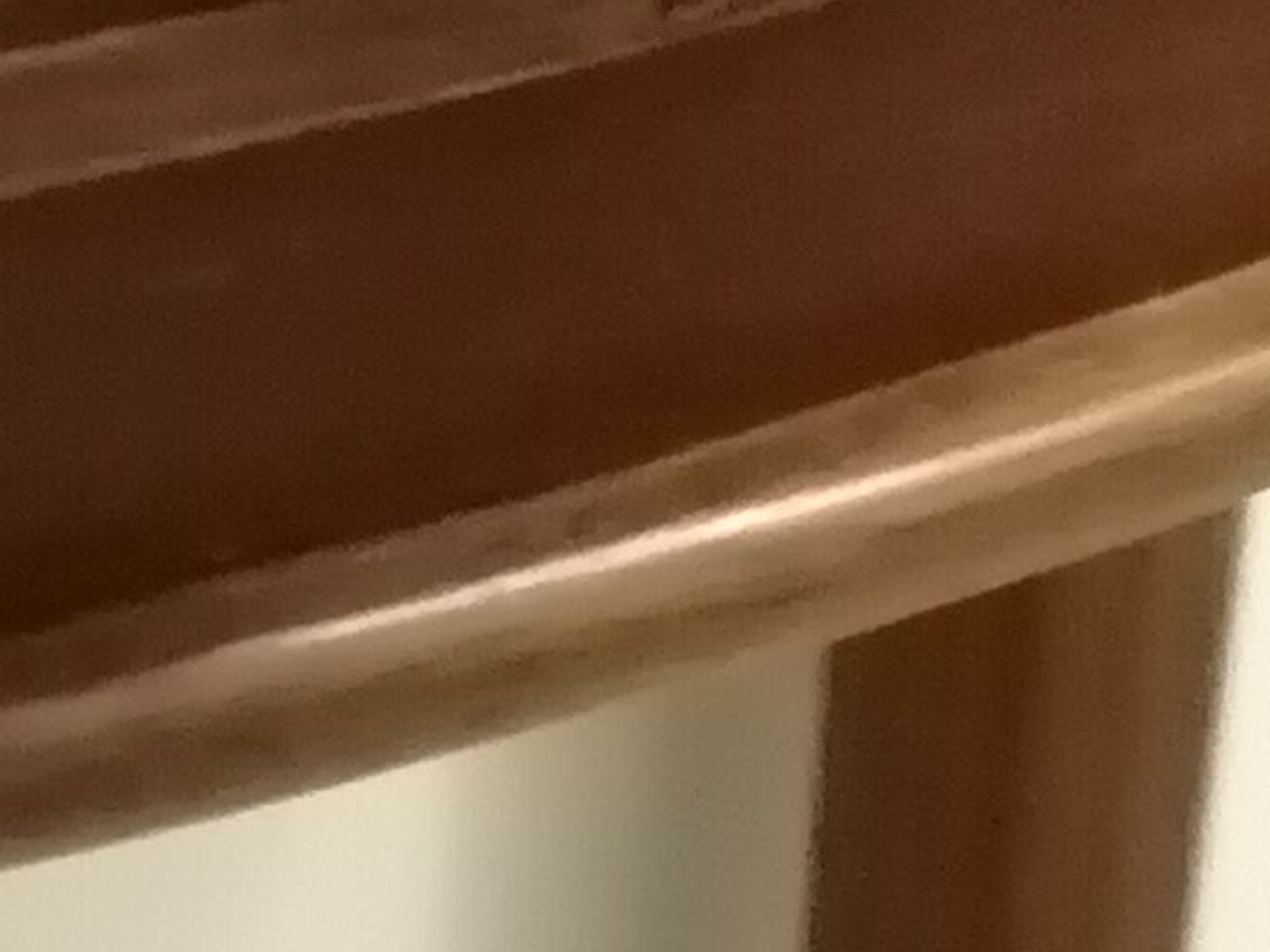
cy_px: -992
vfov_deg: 6.7
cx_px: -378
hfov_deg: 9.1
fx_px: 7851
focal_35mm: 214
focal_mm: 4.75
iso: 2000
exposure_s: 1/14.3
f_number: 1.8
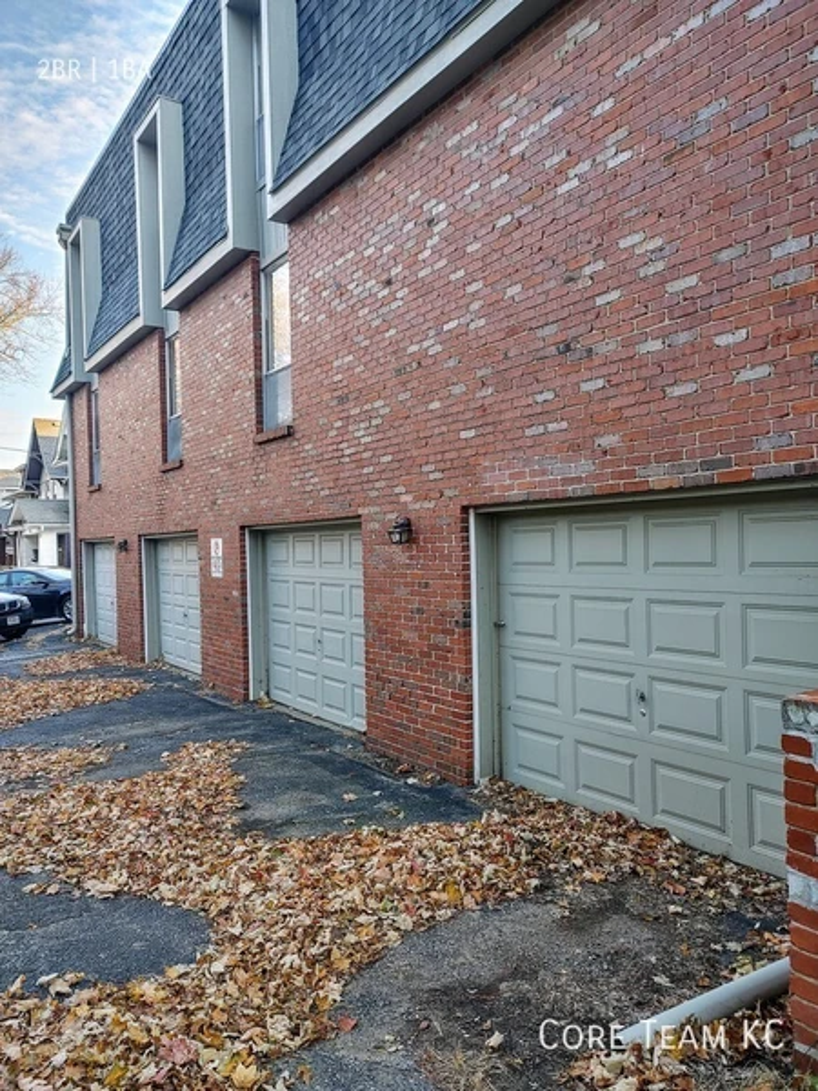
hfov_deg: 53.1
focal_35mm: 26
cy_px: 546
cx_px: 409
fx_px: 819
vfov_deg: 67.3
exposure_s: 1/120
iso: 50
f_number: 1.8
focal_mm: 5.58
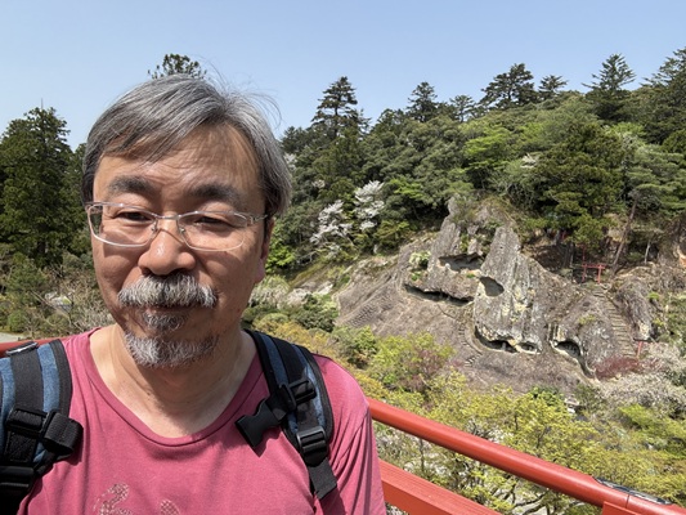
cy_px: 258
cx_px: 343
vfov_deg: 58.9
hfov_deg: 73.9
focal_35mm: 23
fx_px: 456
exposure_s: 1/782
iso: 25
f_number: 1.9
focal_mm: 2.69
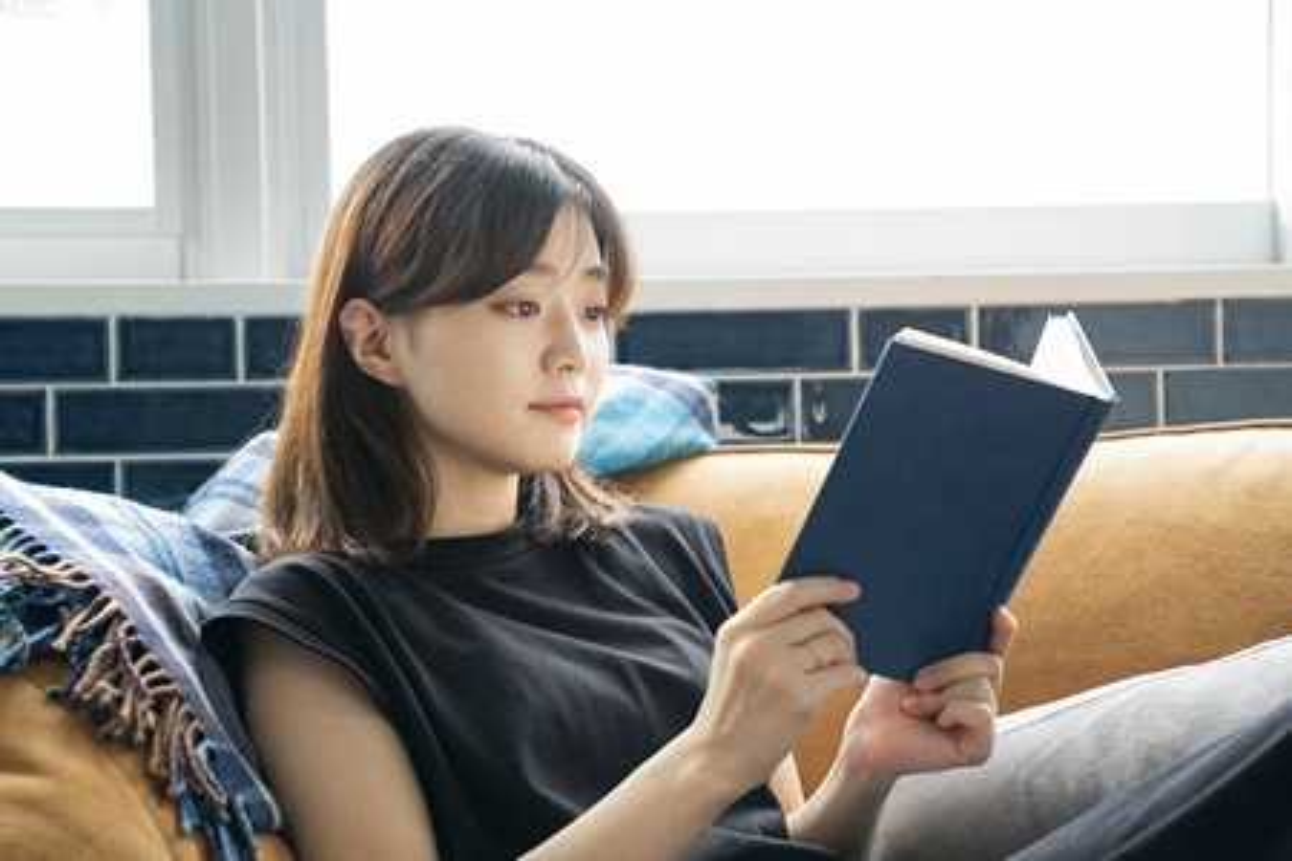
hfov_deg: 28.8
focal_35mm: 70
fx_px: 2512
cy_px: 430
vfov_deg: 19.5
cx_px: 646
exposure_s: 1/125
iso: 3200
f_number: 4.5
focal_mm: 70
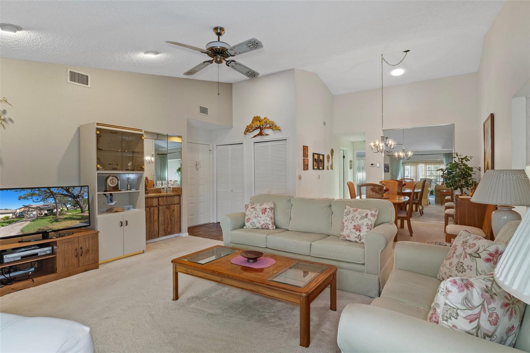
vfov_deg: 67.4
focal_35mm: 18
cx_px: 265
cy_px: 176
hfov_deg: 90.0
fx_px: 265
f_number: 8
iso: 640
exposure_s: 1
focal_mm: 12
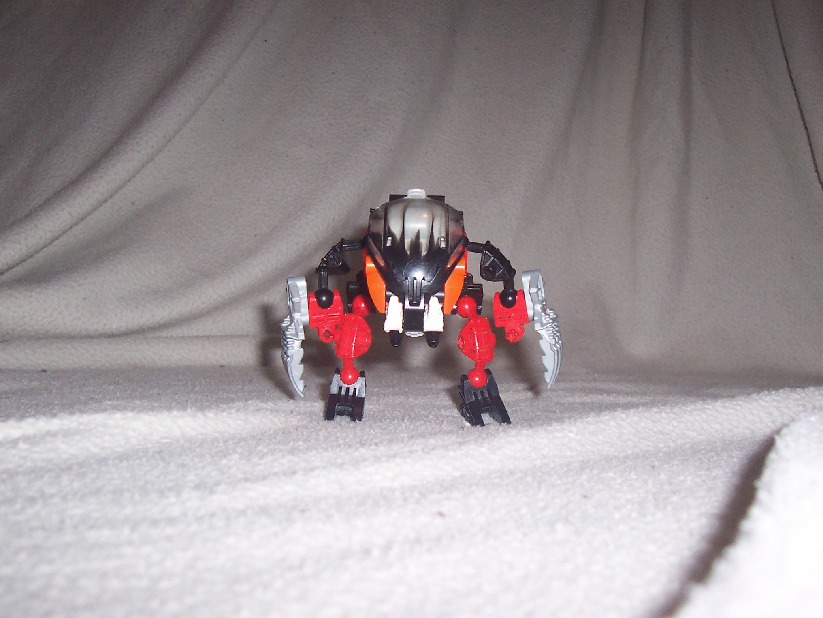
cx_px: 412
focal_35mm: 37
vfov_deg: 38.7
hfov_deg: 50.1
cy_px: 309
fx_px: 880
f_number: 2.8
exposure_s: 1/60
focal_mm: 5.6
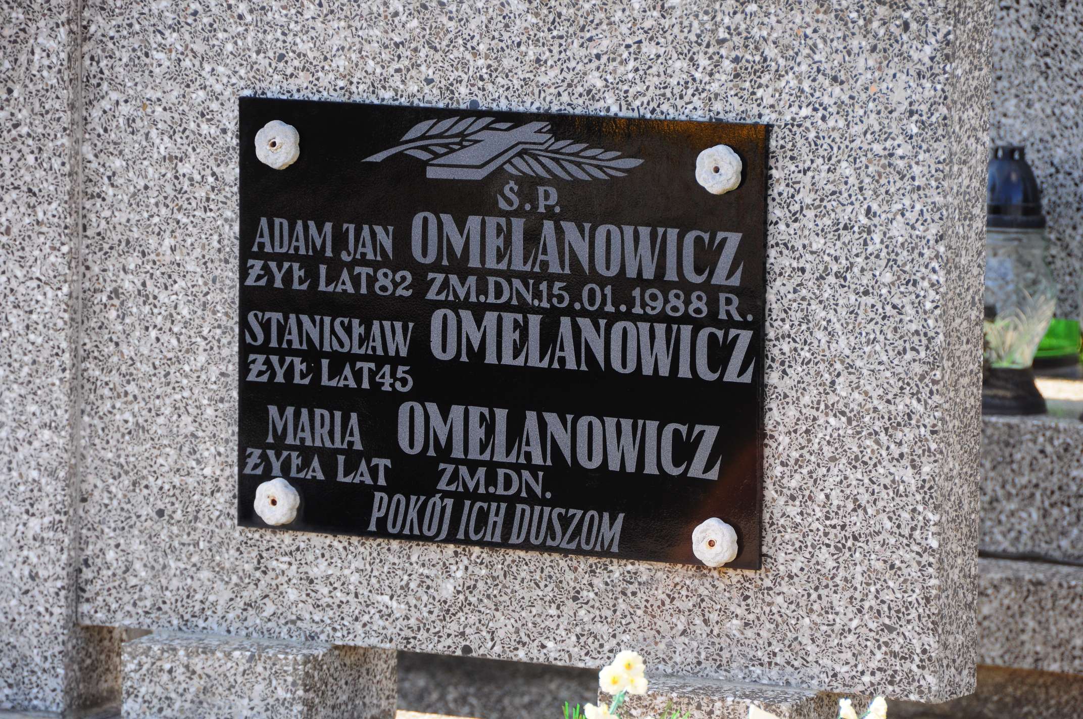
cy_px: 360
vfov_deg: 4.6
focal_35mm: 300
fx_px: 9014
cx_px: 542
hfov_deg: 6.9
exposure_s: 1/200
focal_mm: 200
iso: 320
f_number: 7.1
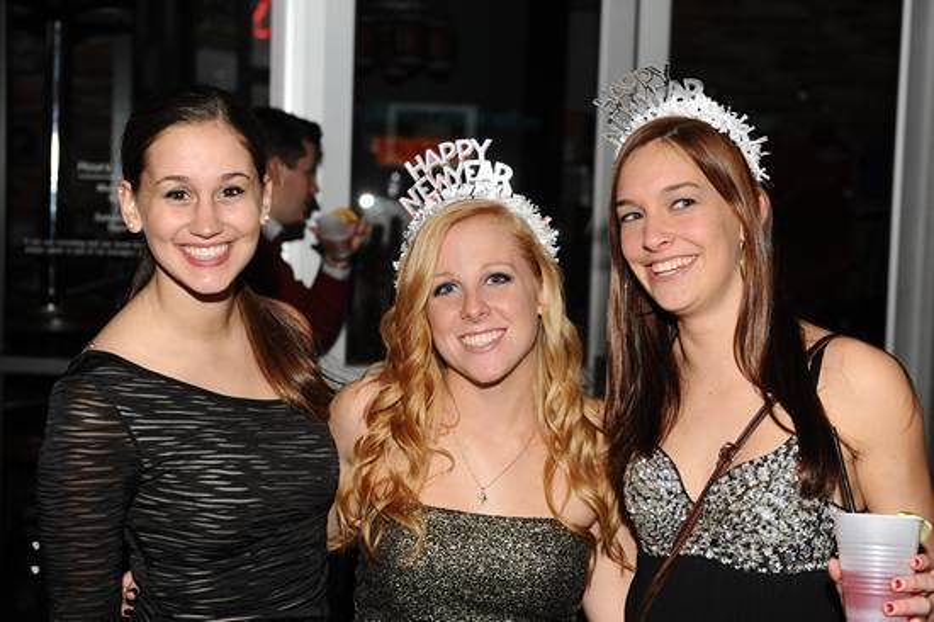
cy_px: 311
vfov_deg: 23.4
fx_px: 1504
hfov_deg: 34.5
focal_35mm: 58
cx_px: 467
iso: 800
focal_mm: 58
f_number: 4.8
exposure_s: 1/250
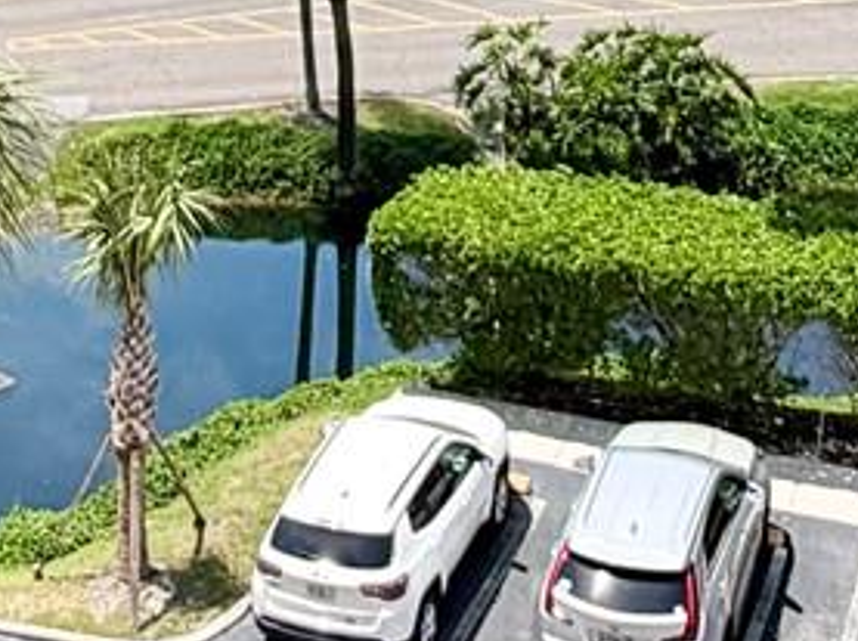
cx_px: 331
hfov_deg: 24.1
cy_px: -585
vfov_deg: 15.2
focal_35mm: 81
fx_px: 2005
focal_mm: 2.22
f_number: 2.2
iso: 20
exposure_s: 1/1399
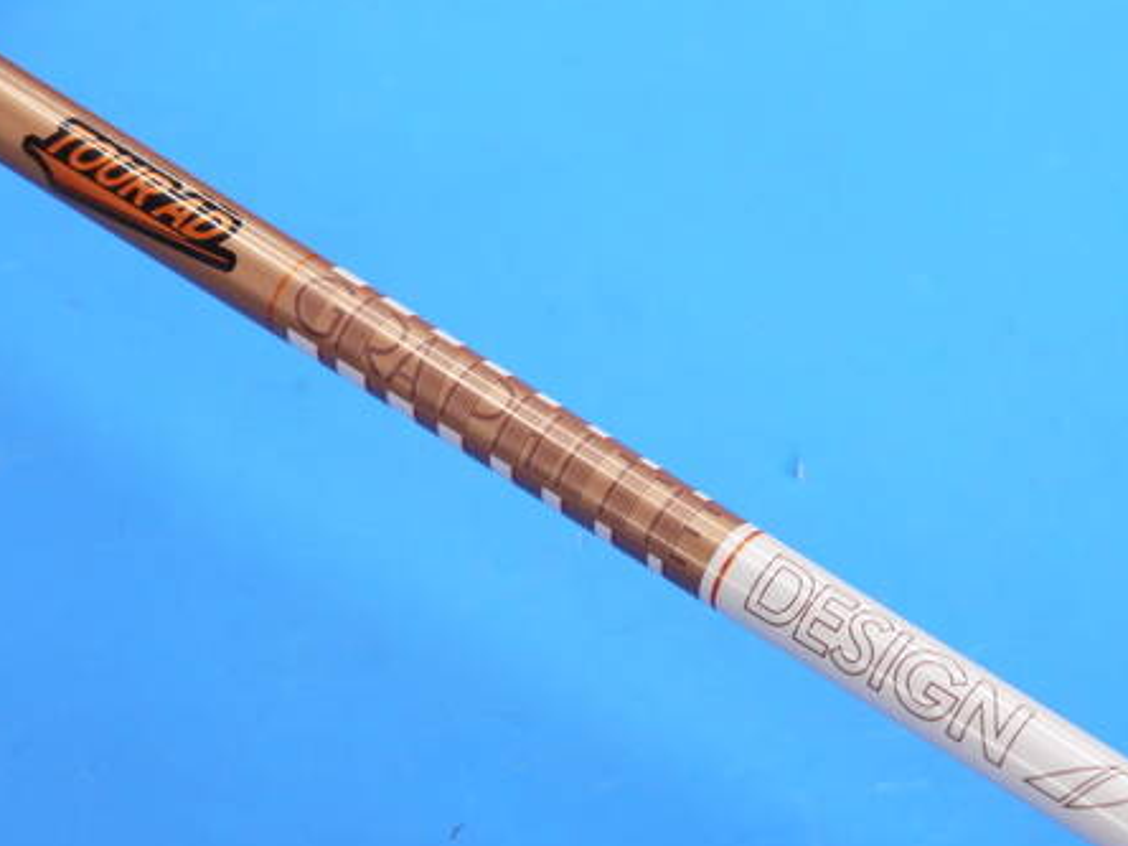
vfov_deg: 12.2
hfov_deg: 16.2
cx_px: 785
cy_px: 539
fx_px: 3943
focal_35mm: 121
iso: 500
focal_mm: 42
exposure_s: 1/80
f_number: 5.6
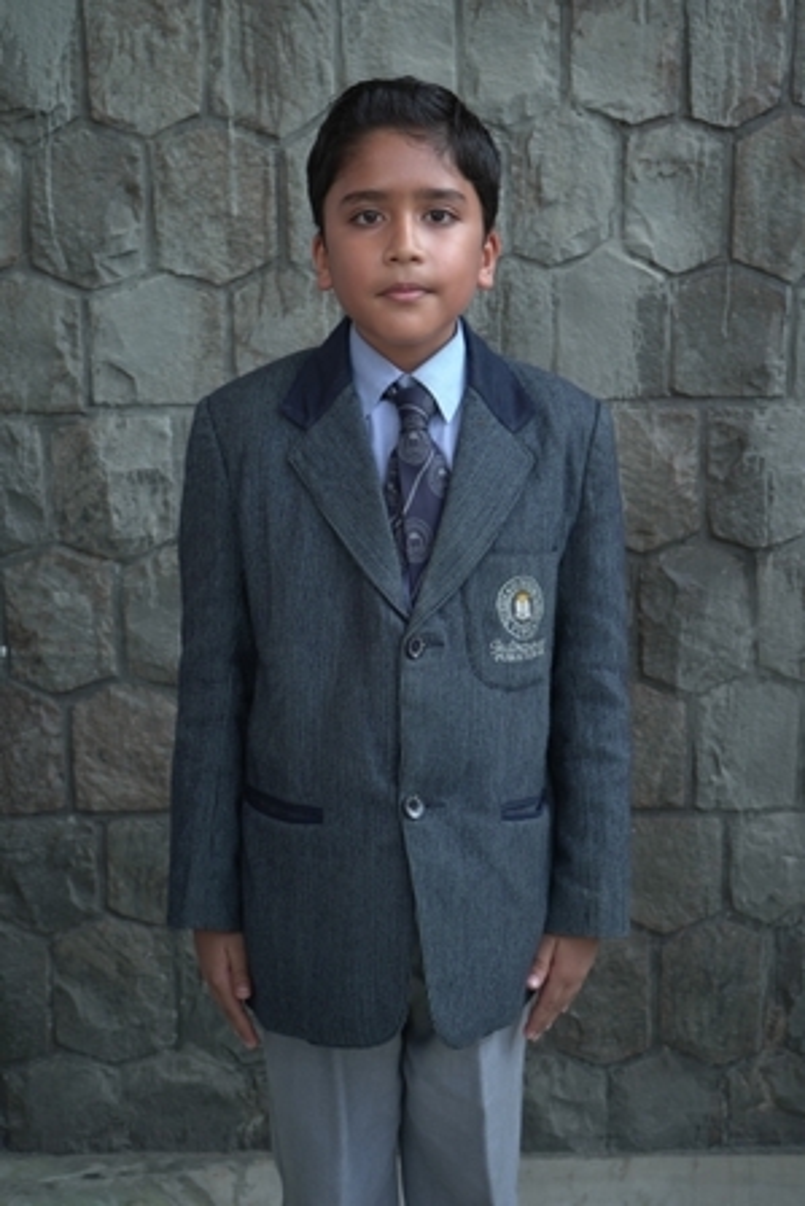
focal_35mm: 48
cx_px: 402
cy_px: 603
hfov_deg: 28.1
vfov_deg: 41.1
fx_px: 1609
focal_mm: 48
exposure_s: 1/125
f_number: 7.1
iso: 320
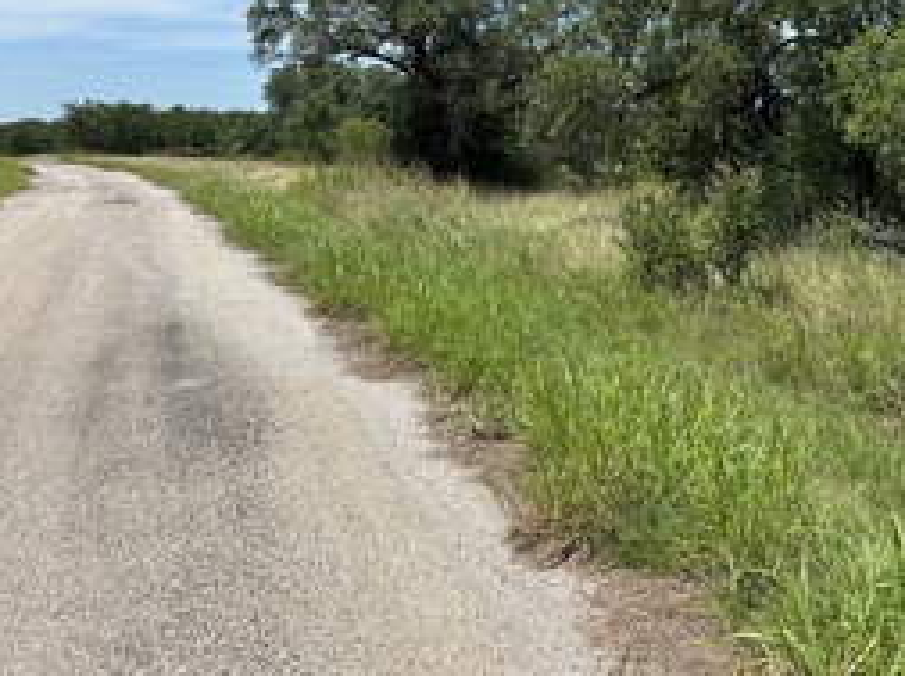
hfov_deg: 46.8
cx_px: 705
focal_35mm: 38
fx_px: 992
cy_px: 182
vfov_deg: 36.9
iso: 80
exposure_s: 1/3861
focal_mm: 6.86
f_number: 1.78
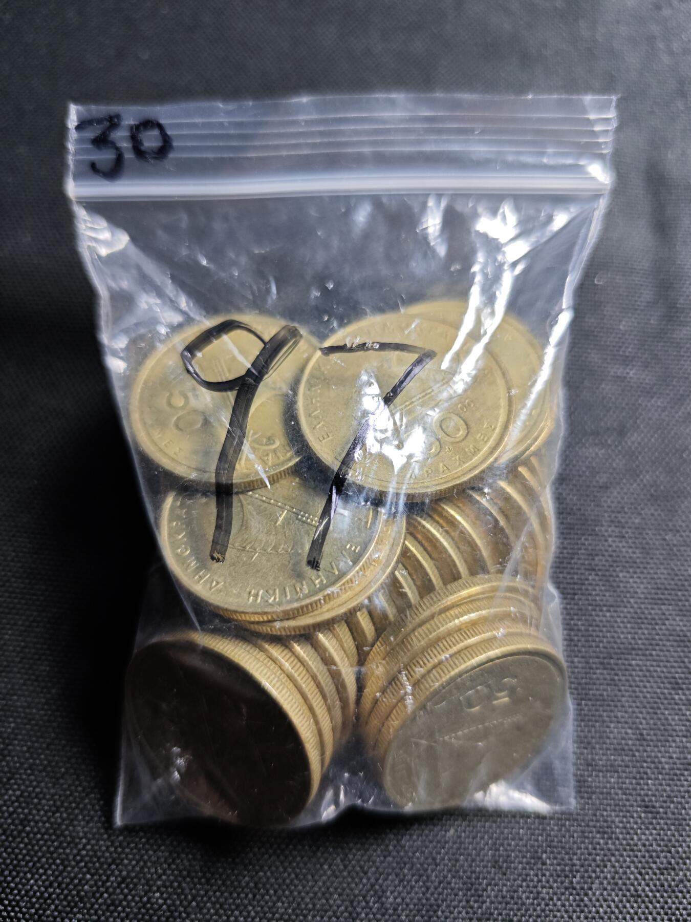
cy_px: 461
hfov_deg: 56.8
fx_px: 639
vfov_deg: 71.6
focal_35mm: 24
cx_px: 346
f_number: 1.6
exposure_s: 1/50
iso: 125
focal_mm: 5.84
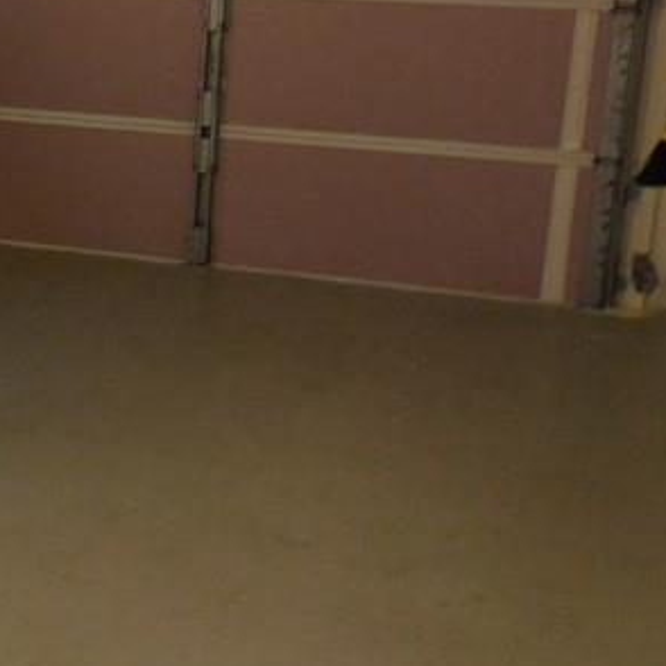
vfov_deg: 22.4
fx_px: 1676
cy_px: 227
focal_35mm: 77
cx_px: -297
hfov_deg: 19.8
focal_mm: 4.5
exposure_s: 1/30
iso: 220
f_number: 3.1
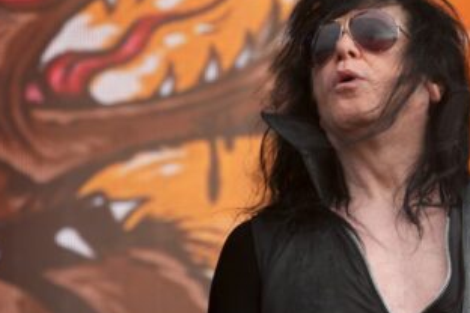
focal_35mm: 458
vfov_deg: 3.0
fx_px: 5979
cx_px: 512
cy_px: 140
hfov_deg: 4.5
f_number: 5.6
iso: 160
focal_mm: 124
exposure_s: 1/200
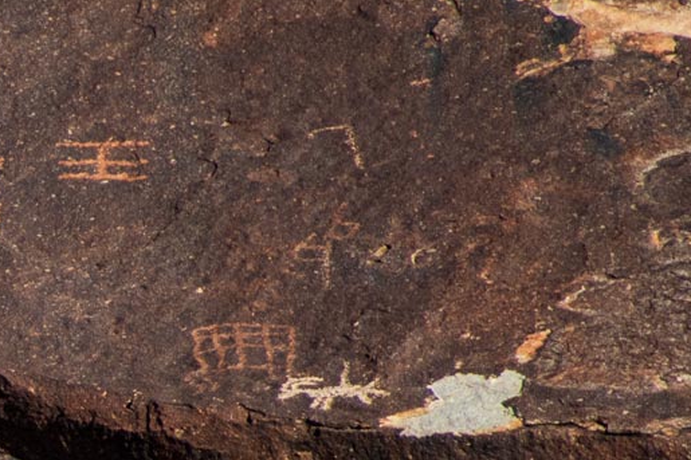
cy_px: 696
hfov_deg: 1.2
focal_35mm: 1677
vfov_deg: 0.8
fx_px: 32177
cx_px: -511
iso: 200
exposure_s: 1/1250
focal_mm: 300
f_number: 5.6
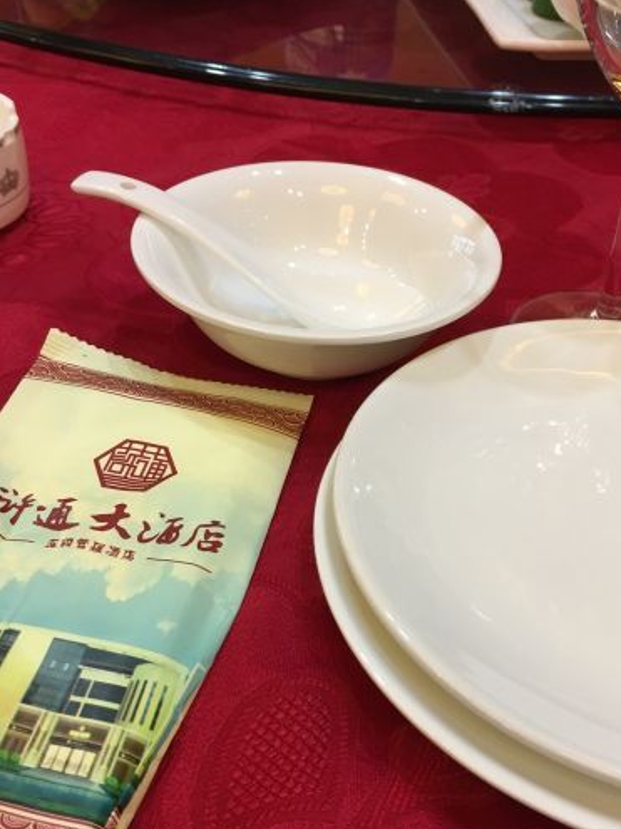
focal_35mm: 41
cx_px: 359
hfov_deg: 35.0
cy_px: 499
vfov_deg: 45.5
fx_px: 981
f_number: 2.2
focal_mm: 4.15
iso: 125
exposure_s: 1/33
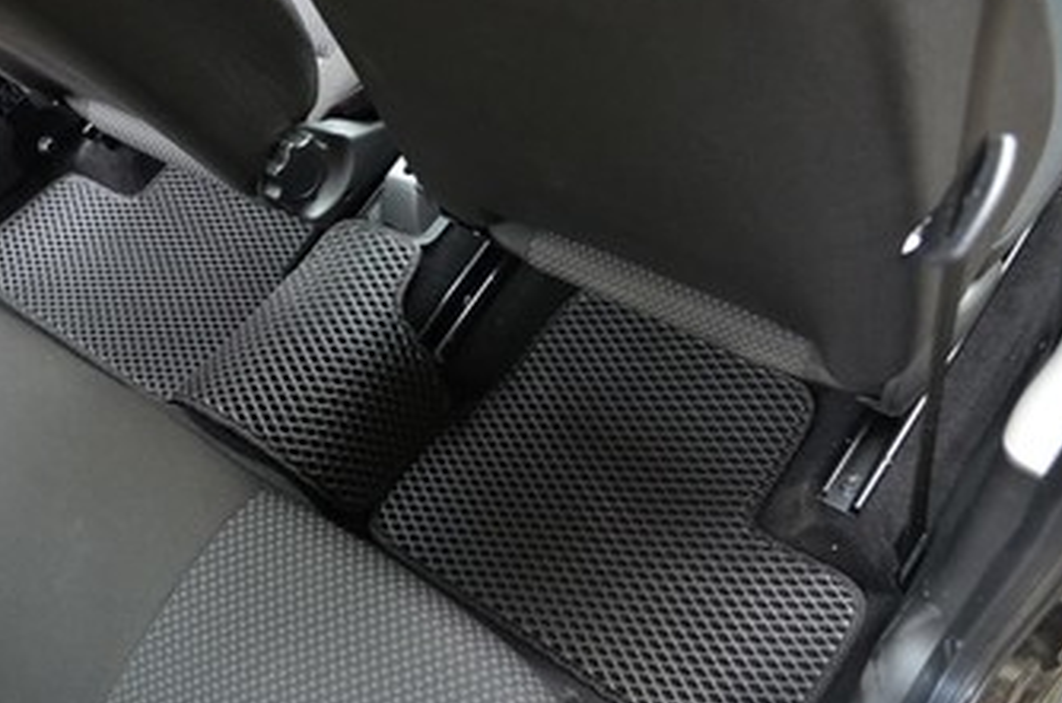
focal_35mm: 34
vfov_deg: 38.5
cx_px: 404
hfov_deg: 55.3
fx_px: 1001
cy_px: 420
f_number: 3.5
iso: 1000
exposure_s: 1/30
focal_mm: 18
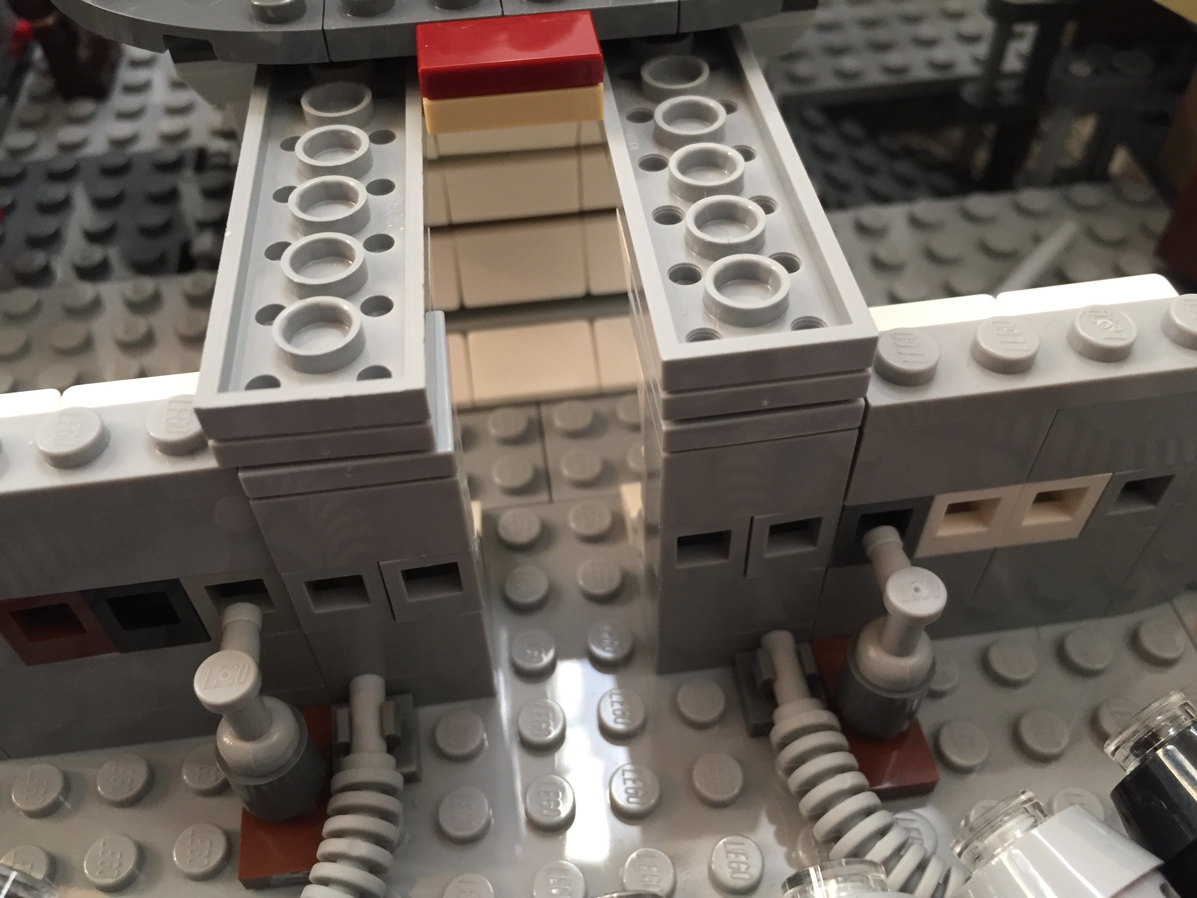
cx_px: 598
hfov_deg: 61.7
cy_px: 449
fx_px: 1003
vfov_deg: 48.2
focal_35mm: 29
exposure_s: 1/33
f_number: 2.2
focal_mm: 4.15
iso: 125
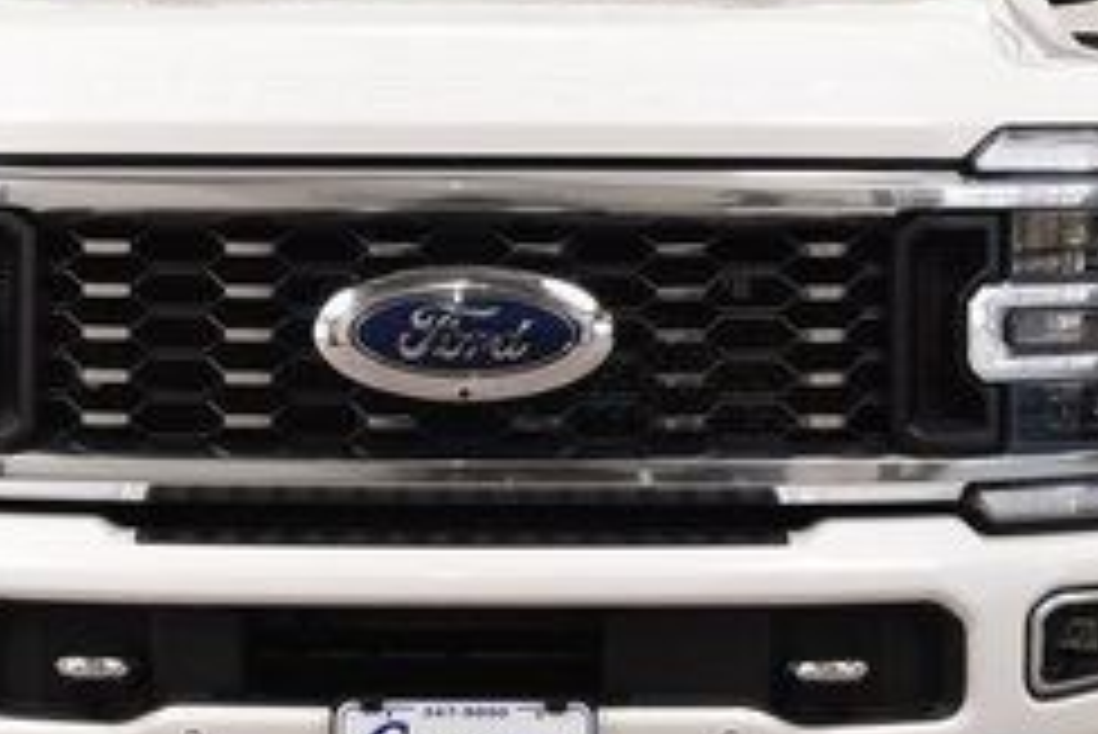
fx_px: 3845
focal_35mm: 126
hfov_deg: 16.2
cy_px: 178
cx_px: 482
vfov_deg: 10.9
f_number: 8
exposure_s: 1/60
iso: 1100
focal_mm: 32
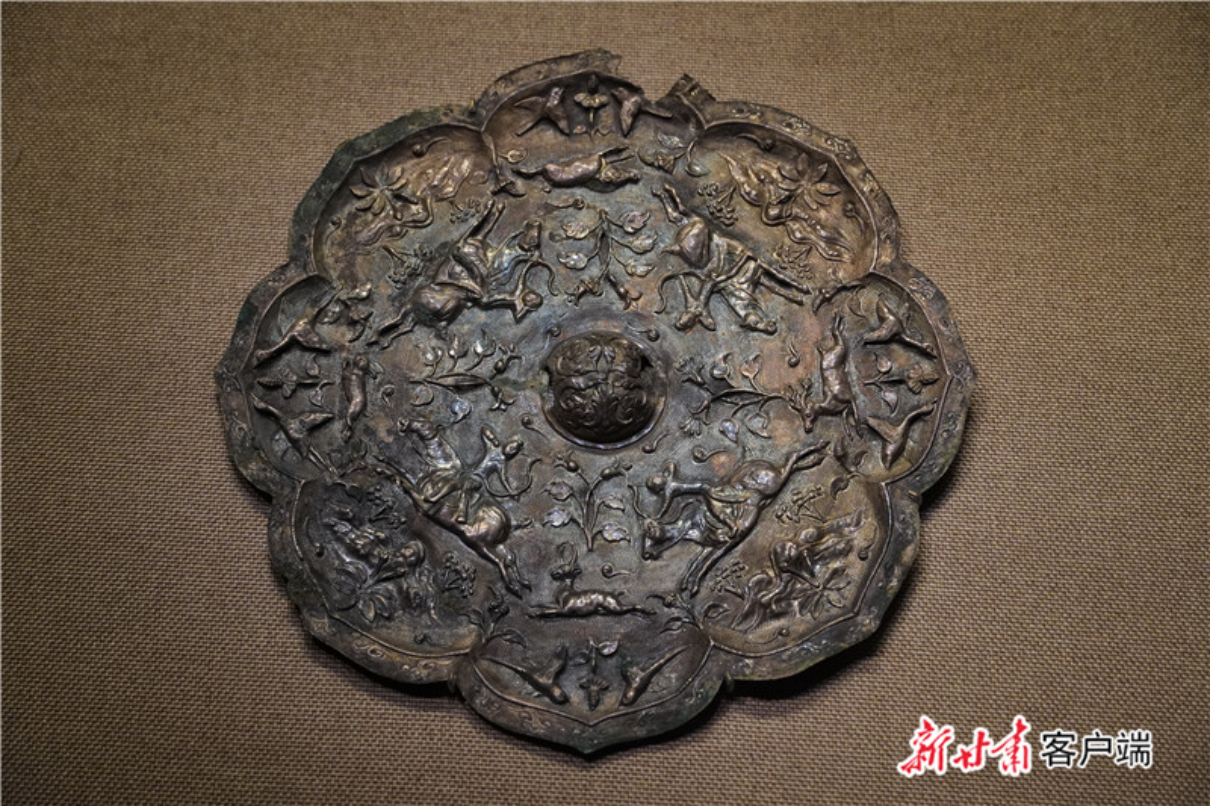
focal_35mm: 69
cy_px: 403
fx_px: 2319
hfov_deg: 29.2
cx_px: 605
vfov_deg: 19.7
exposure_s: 1/60
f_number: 5
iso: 1600
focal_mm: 46
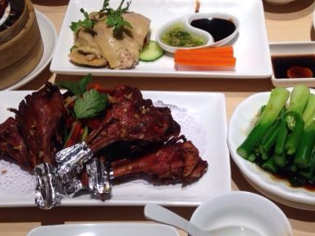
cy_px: 127
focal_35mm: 62
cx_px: 196
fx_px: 564
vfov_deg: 23.6
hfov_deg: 31.1
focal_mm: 4.12
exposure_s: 1/40
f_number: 2.4
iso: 50
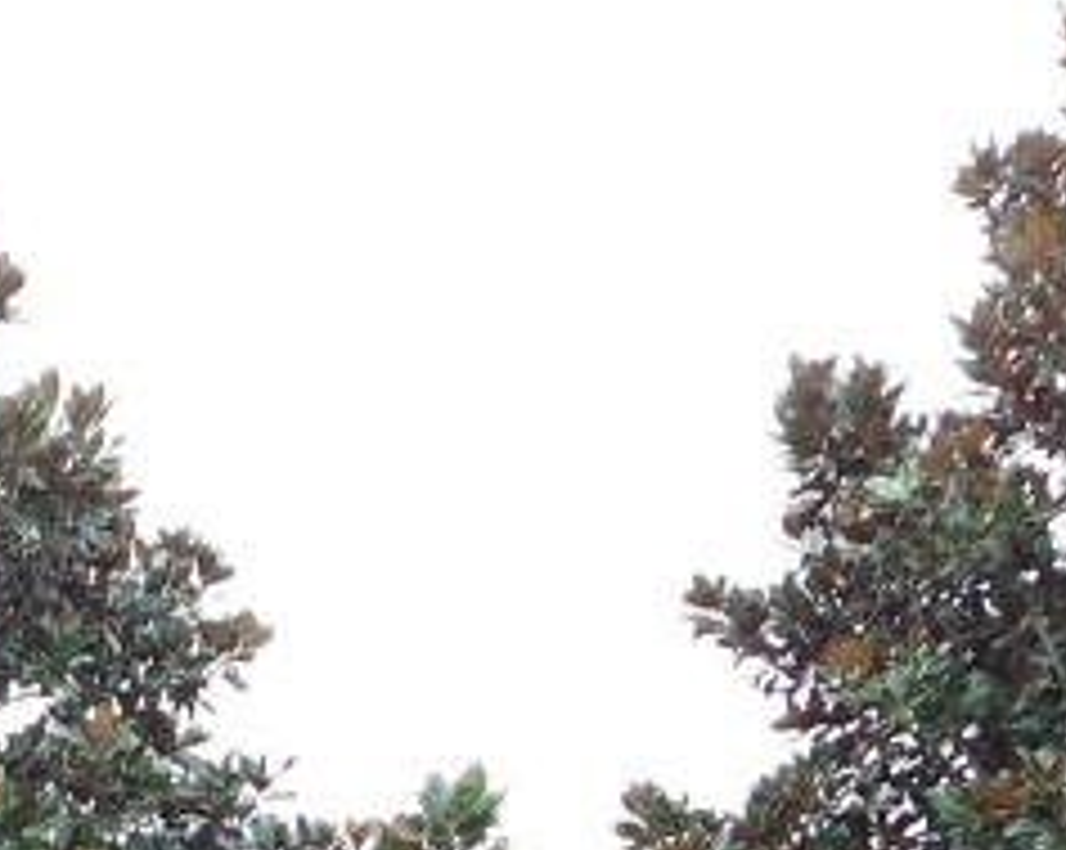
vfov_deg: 8.7
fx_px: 5325
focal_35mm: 169
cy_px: 1619
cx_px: -139
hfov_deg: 11.3
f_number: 3.6
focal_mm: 7.1
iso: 125
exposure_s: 1/125
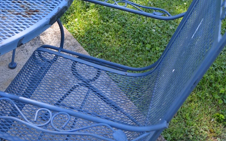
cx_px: 95
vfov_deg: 23.5
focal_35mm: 55
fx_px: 339
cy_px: 65
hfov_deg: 36.8
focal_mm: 26
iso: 360
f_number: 5.6
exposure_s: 1/125
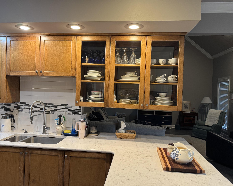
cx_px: 111
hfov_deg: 66.0
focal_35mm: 26
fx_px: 179
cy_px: 92
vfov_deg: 54.9
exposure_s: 1/60
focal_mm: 6.76
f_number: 1.78
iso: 160
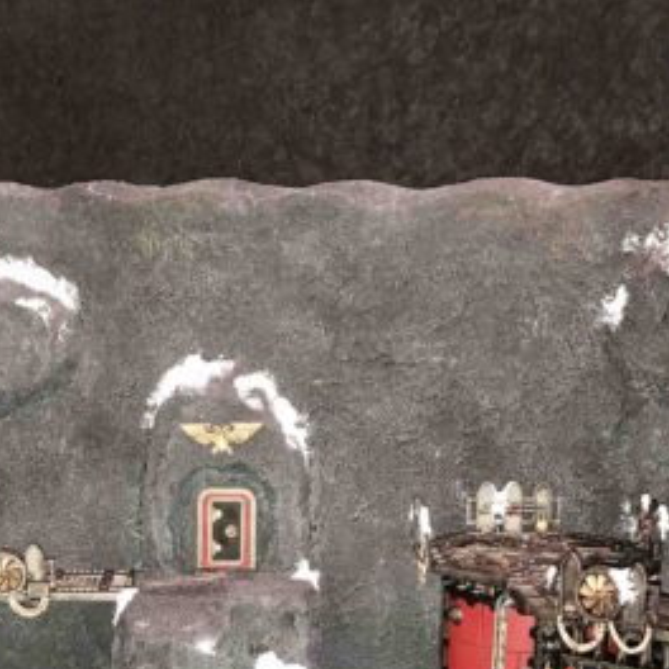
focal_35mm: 72
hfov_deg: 23.9
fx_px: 1574
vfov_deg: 23.2
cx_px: 213
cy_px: 626
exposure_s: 1/12
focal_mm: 3.99
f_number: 1.8
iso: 100
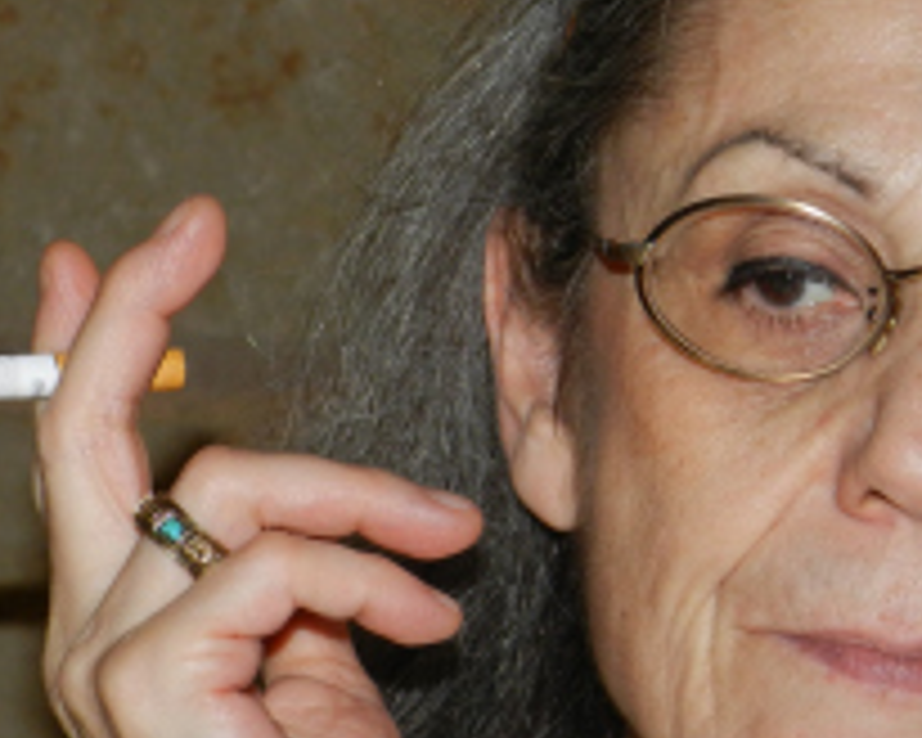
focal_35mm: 191
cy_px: 346
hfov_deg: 10.1
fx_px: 5212
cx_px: 735
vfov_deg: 8.1
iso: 200
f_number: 4.4
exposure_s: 1/30
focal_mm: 14.9
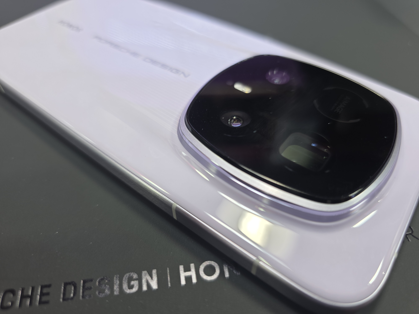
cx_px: 210
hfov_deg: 73.9
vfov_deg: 58.9
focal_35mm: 23
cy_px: 157
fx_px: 278
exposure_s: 1/100
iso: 50
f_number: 1.7
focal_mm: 6.3
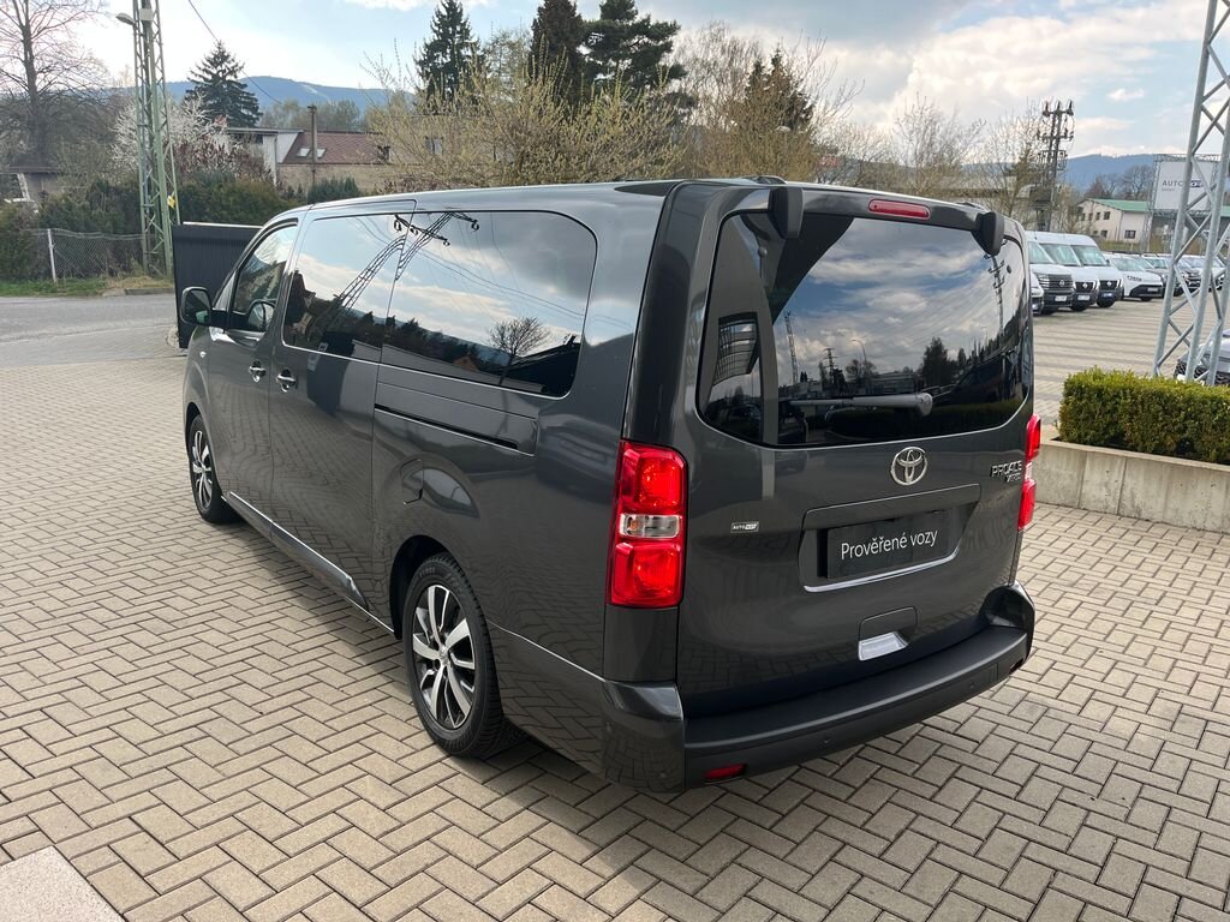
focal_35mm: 26
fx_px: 924
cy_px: 461
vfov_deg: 53.1
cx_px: 615
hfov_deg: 67.3
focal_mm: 5.1
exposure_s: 1/384
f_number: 1.6
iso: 50
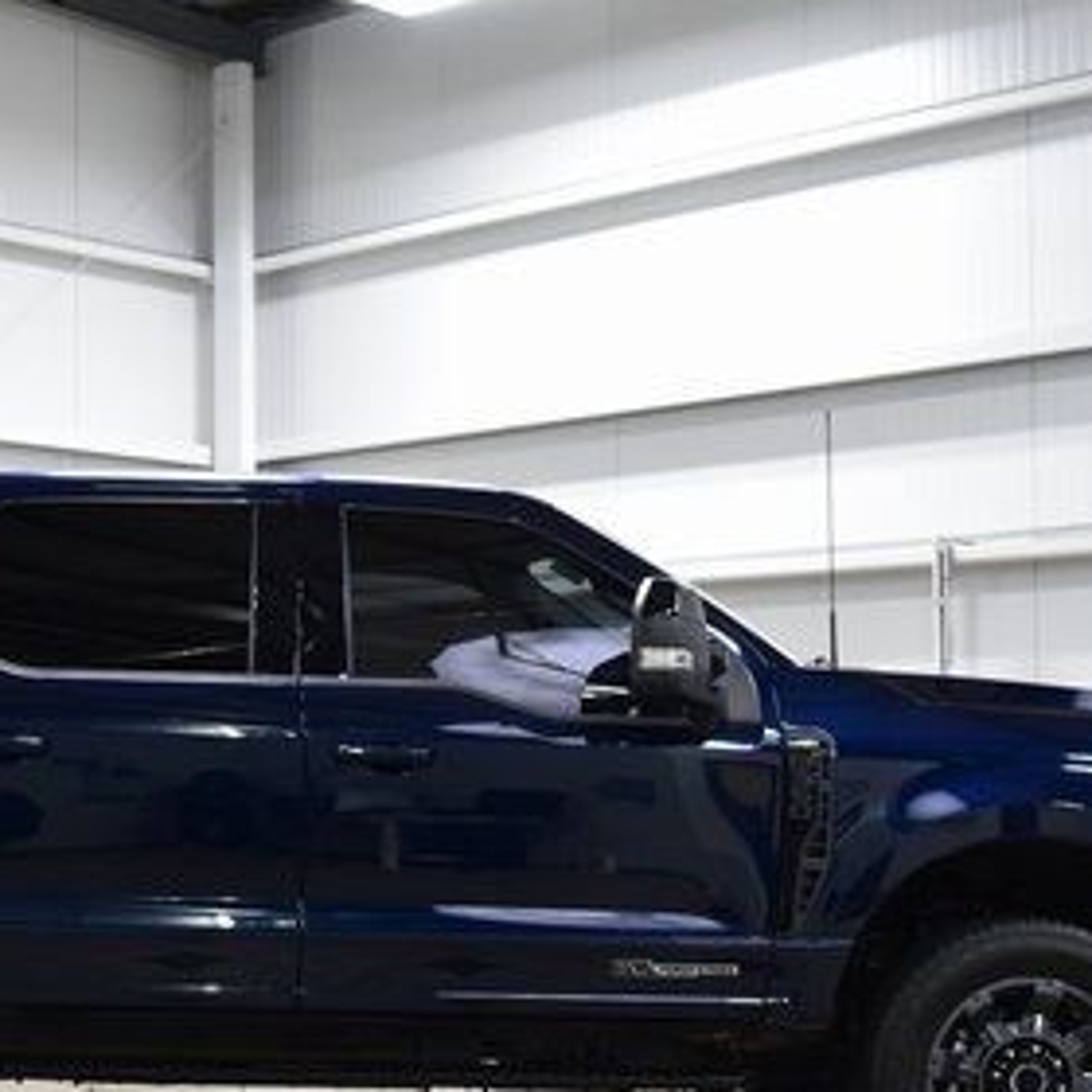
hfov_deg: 23.9
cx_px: 90
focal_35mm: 70
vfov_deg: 24.4
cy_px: 801
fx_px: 2498
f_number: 5
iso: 1600
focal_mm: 24
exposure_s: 1/60
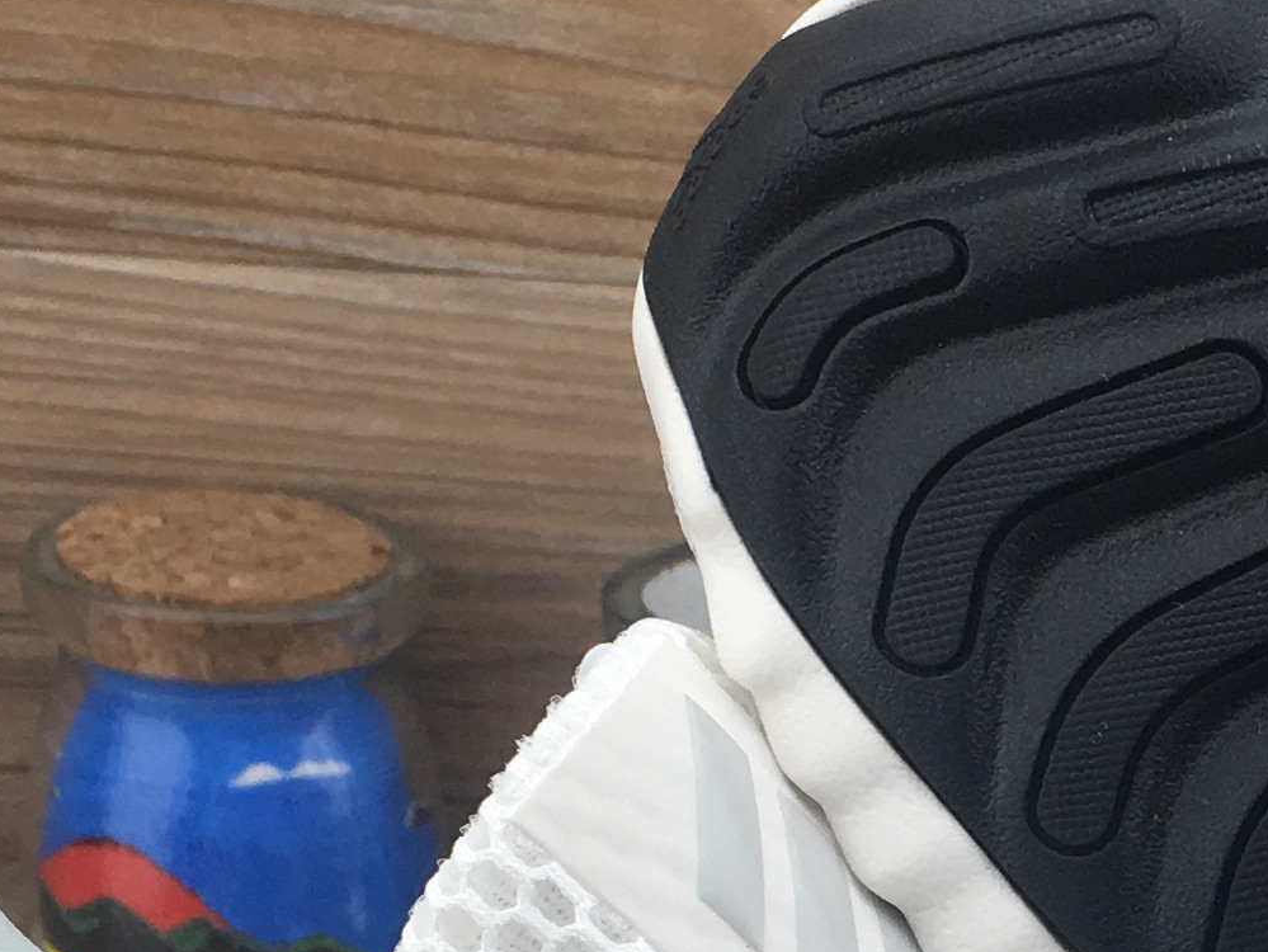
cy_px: 1240
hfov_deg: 16.3
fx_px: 4287
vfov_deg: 12.3
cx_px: 1394
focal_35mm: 117
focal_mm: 4.15
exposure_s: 1/100
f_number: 2.2
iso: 32
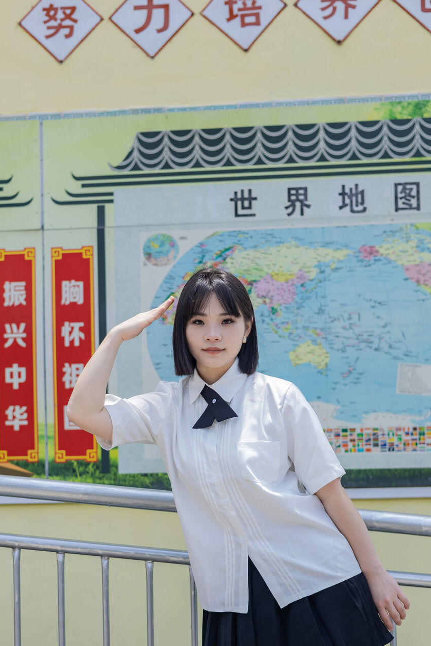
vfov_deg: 28.4
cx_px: 207
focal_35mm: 71
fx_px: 1275
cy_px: 403
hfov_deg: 19.2
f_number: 3.2
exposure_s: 1/1000
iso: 125
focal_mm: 50
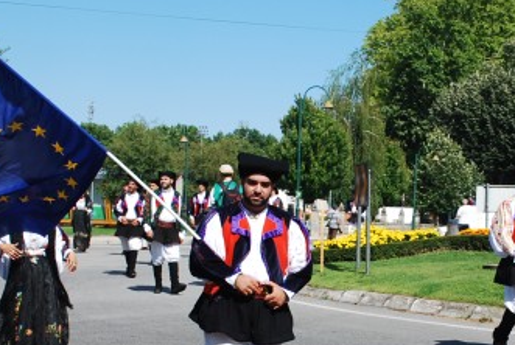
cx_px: 380
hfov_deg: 23.1
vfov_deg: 15.7
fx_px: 1247
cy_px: 263
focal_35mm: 87
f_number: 8
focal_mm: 24
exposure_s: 1/250
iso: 100
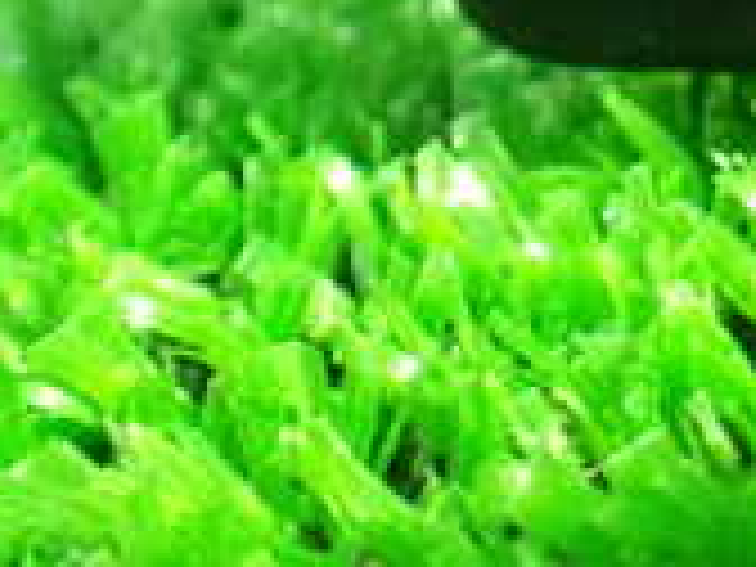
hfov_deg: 17.6
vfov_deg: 12.9
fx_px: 2337
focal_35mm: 107
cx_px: 873
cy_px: -364
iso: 1600
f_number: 2.3
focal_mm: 5.4
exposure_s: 1/25
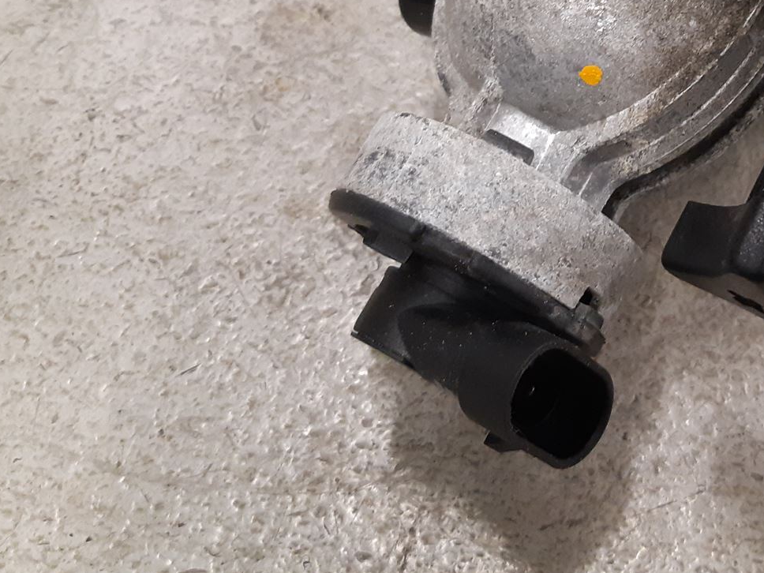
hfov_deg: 33.7
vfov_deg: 25.3
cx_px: 636
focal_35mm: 55
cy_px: 3
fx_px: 1214
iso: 250
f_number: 1.7
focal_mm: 3.93
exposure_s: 1/50
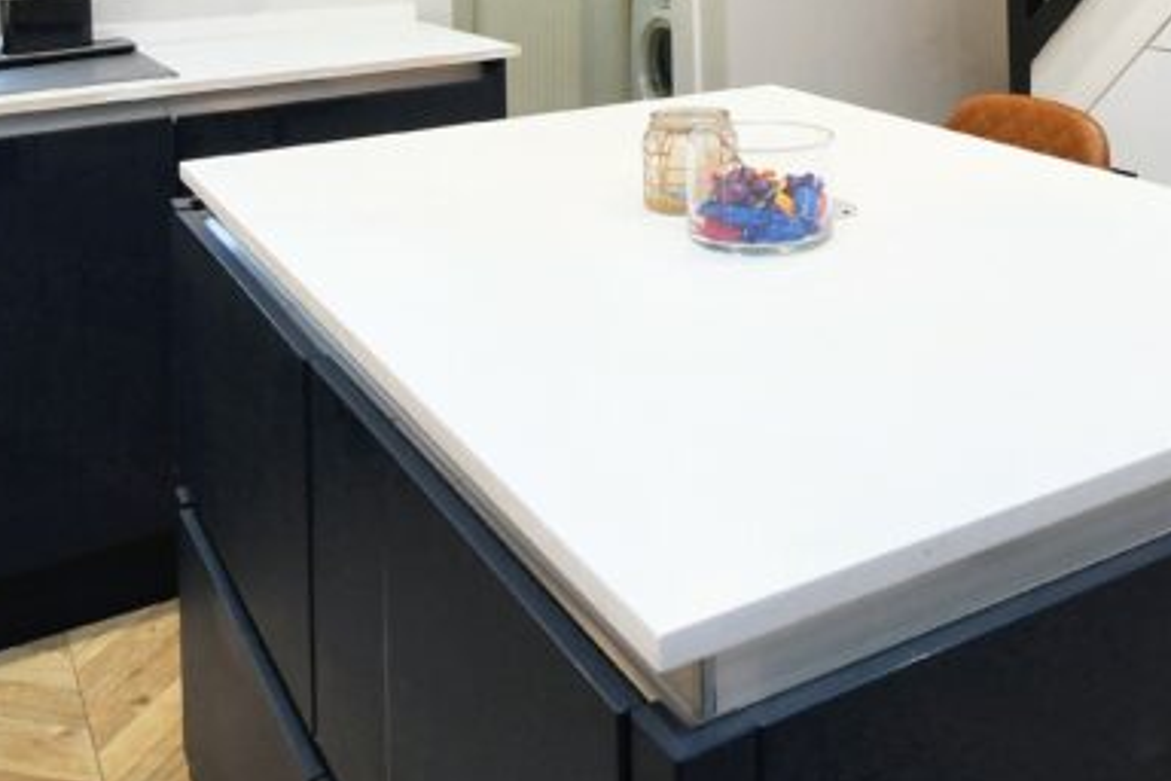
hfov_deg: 48.0
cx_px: 741
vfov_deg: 29.1
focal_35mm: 40
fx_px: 1301
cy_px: -146
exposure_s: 1/50
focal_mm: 10
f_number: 4.5
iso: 560
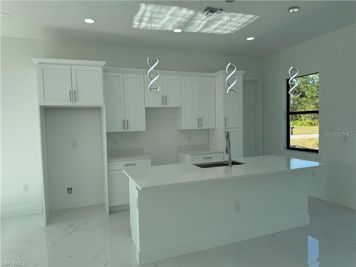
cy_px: 134
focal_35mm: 24
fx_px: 247
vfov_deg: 56.8
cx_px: 178
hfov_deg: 71.6
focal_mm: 6.76
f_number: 1.78
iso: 80
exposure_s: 1/1637
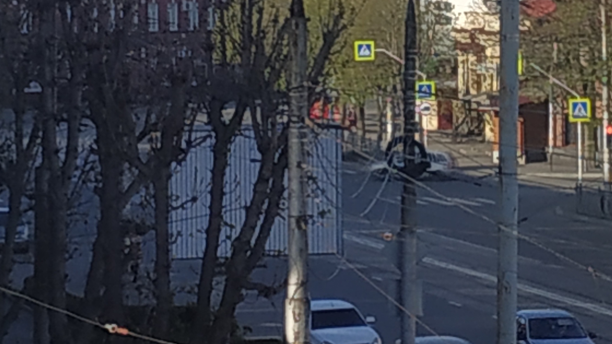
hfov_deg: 28.5
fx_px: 1185
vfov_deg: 16.3
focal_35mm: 73
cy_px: 16
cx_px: 469
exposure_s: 1/1454
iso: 100
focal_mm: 3.94
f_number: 1.9
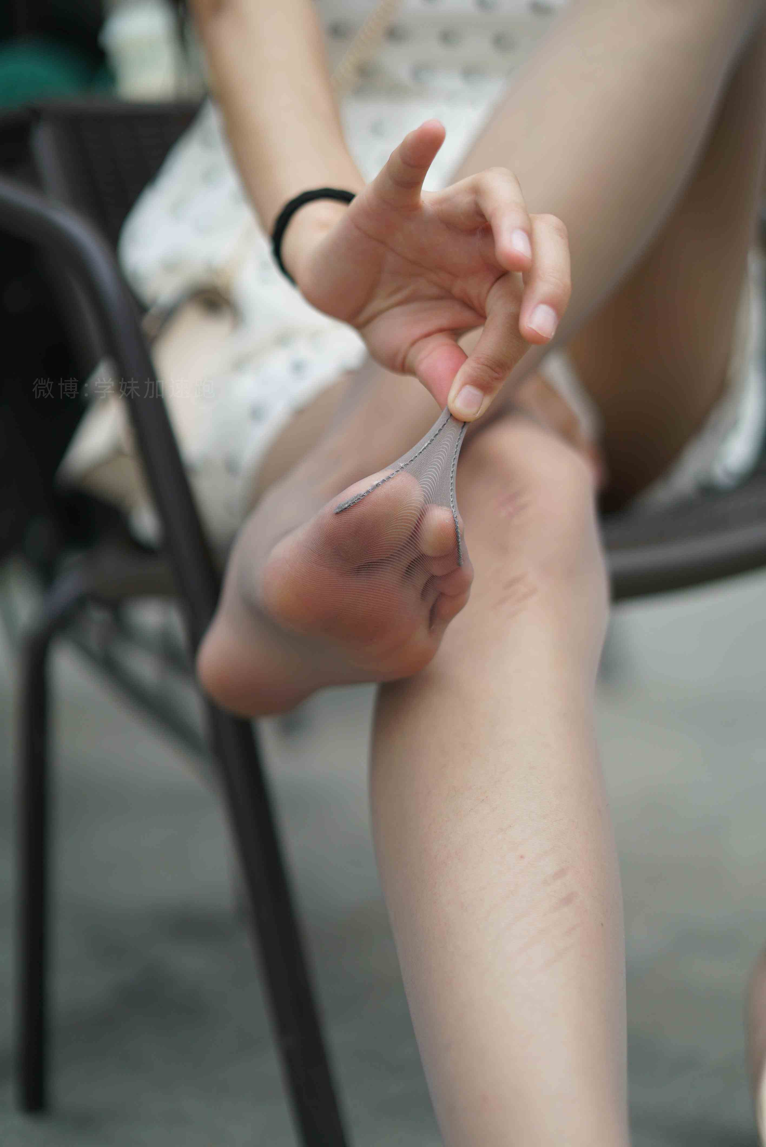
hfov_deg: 27.0
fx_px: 1594
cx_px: 383
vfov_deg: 39.6
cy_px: 574
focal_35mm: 50
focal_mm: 50
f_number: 2
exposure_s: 1/3200
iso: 200
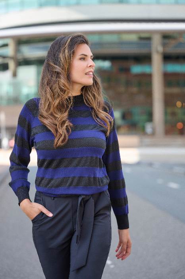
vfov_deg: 24.8
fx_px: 633
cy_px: 140
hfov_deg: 16.6
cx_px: 92
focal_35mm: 82
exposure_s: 1/320
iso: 160
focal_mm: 82
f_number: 2.8
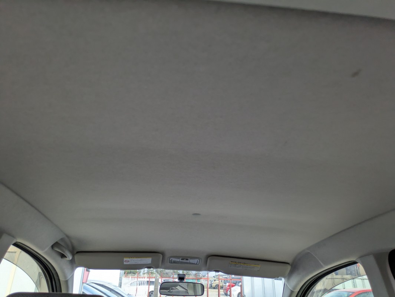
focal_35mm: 25
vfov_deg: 54.9
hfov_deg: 69.4
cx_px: 198
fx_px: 285
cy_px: 148
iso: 72
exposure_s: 1/526
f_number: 1.89
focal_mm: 5.43
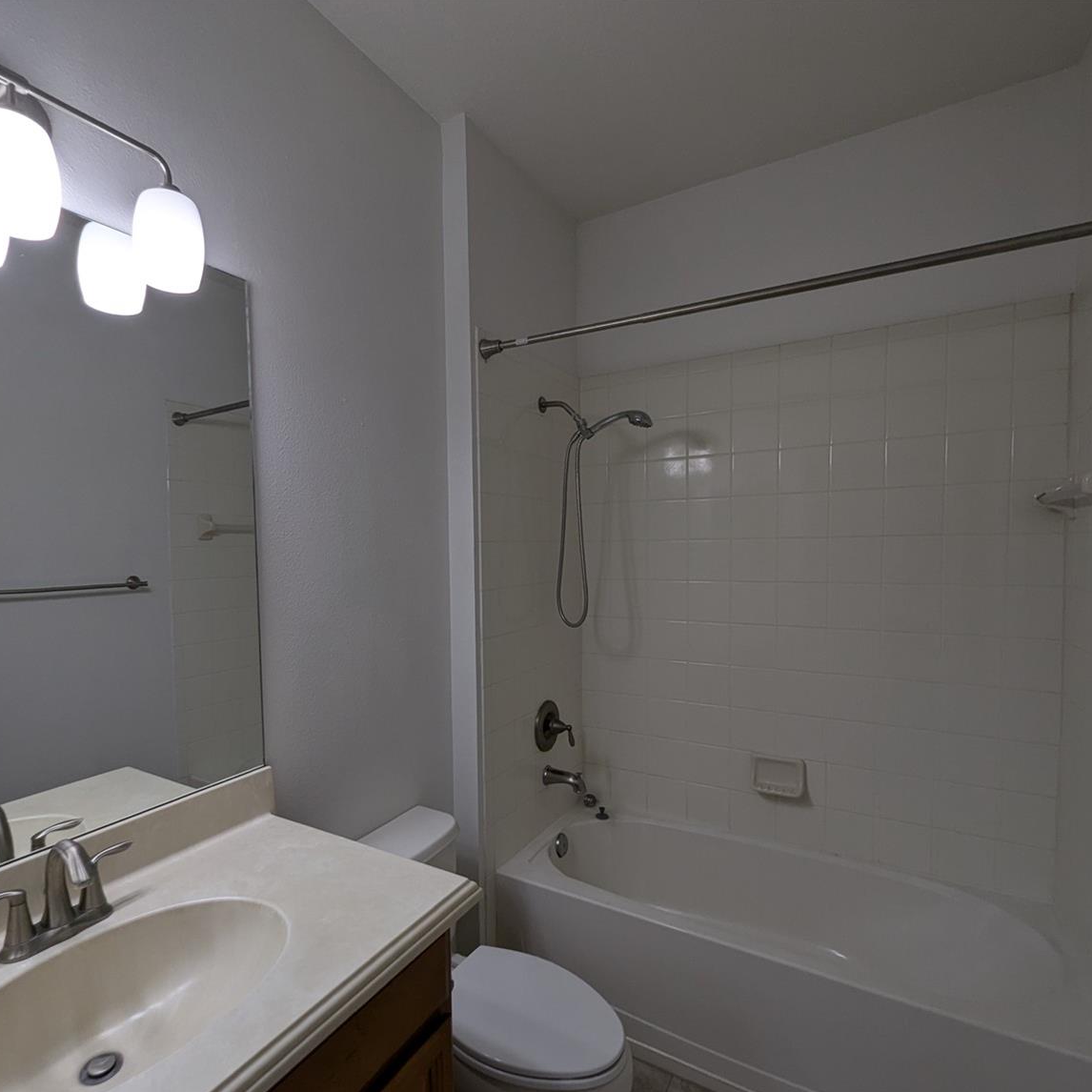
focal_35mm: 16
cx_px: 457
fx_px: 571
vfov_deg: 87.4
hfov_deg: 86.7
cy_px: 568
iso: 54
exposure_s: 1/120
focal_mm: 1.95
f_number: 2.2
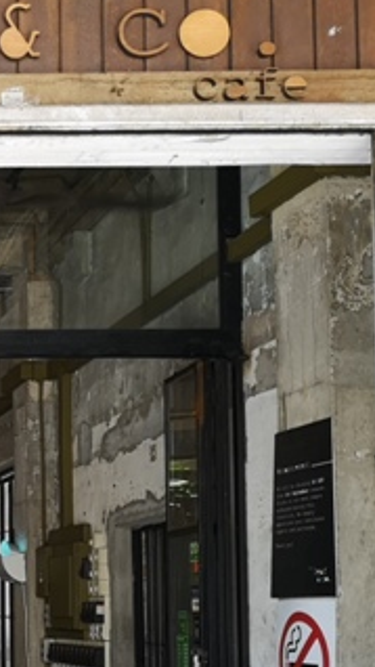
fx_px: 1307
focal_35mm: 74
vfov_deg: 28.0
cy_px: 535
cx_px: -362
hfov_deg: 13.9
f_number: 1.8
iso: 100
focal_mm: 3.95
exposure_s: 1/100
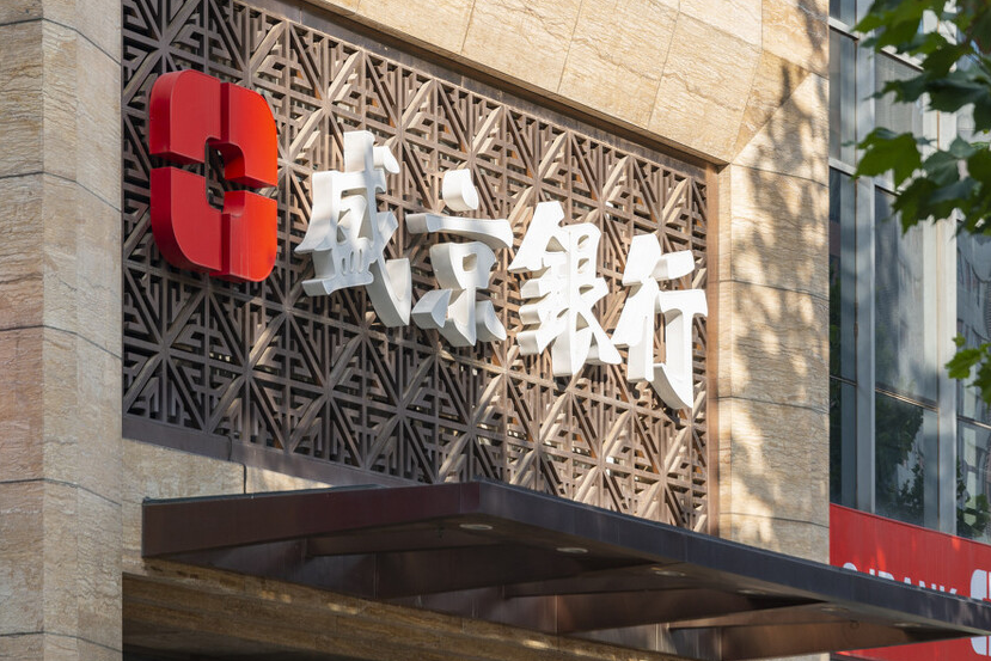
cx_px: 515
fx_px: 4185
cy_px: 207
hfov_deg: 13.5
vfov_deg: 9.0
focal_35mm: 152
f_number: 7.1
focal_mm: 105
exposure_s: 1/250
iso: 250
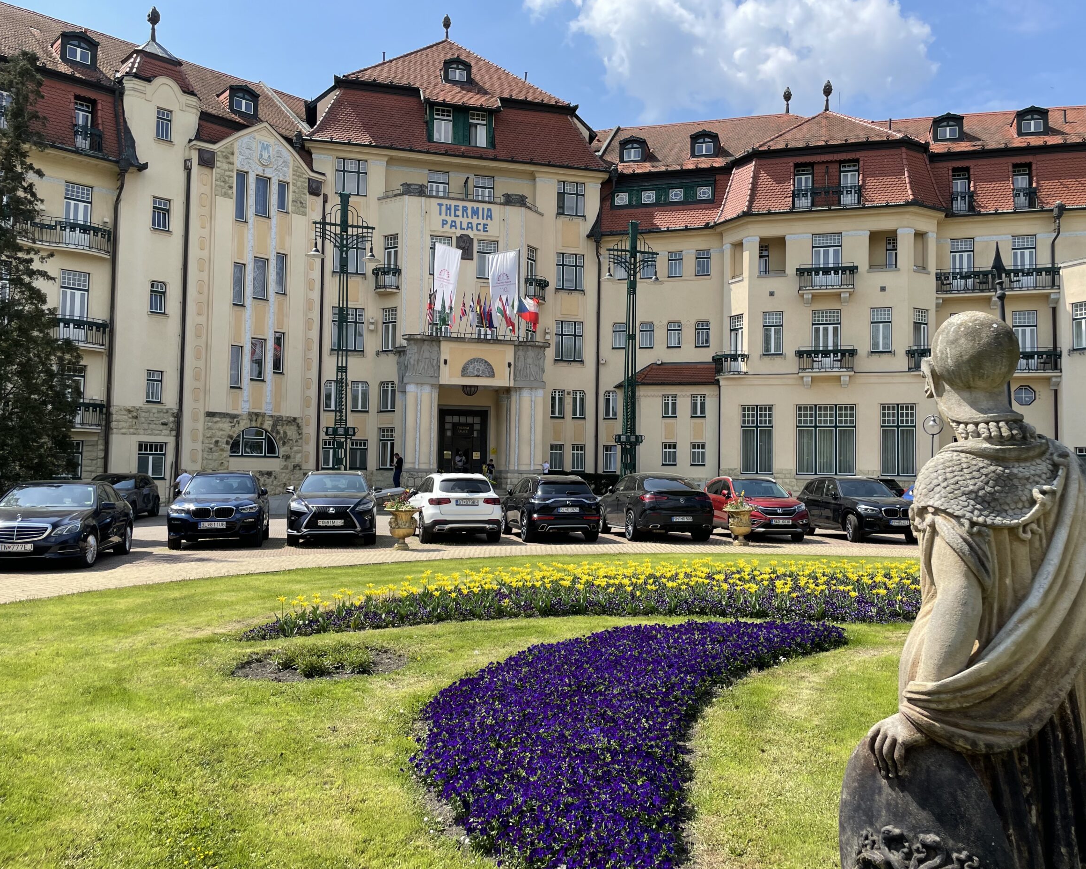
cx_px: 581
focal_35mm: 28
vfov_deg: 51.5
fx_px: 900
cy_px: 434
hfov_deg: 62.1
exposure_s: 1/2451
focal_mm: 4.2
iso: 32
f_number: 1.6
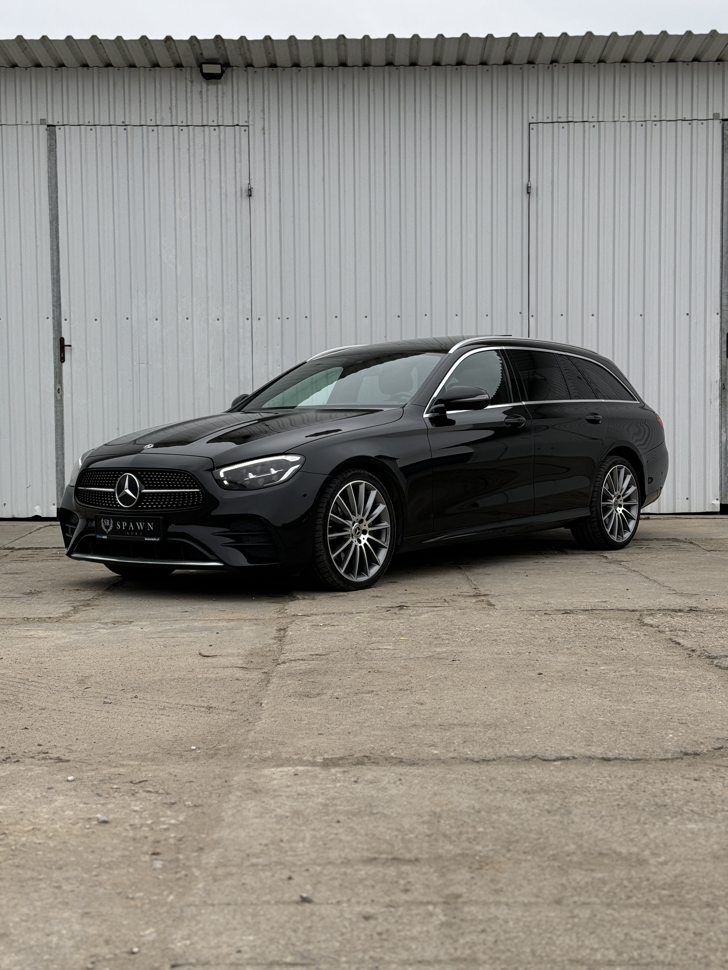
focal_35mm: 48
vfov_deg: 39.7
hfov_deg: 30.3
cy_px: 485
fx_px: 1346
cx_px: 364
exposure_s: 1/272
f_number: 1.78
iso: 64
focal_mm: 6.76
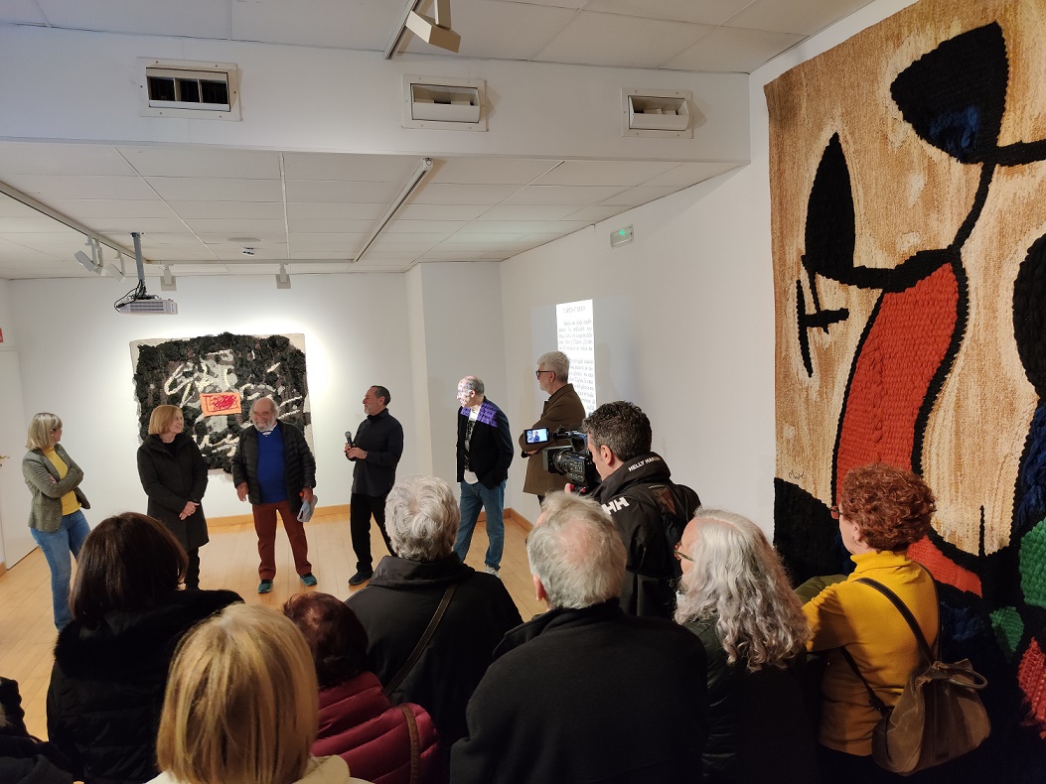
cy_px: 392
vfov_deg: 56.8
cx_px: 523
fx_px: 725
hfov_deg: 71.6
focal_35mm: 24
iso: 385
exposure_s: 1/50
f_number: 1.69
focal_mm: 6.72
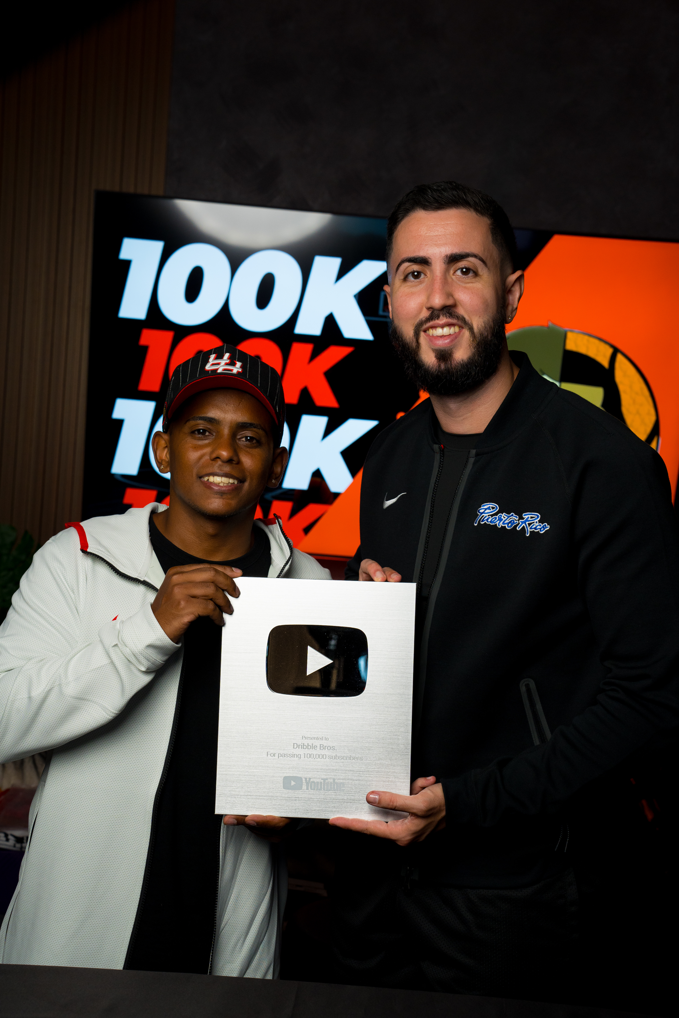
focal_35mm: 48
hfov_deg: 28.1
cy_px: 509
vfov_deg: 41.1
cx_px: 340
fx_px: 1358
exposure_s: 1/60
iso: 800
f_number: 5.6
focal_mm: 48
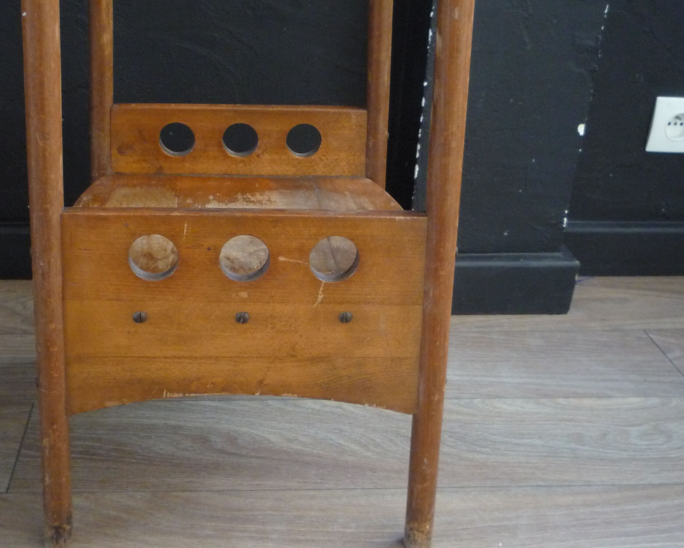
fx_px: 850
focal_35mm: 42
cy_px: 290
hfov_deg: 43.4
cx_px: 250
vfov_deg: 35.7
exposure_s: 1/8
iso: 400
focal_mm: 5.2
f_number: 3.3
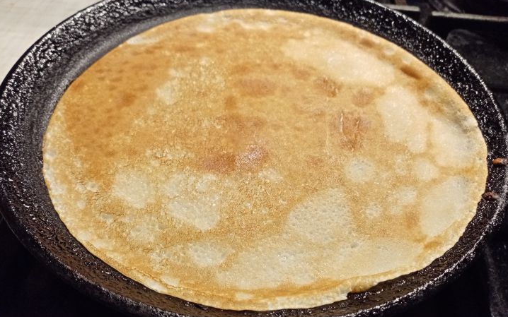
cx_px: 253
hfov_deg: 66.5
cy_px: 167
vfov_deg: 44.5
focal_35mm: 28
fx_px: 388
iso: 264
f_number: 1.8
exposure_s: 1/33.3
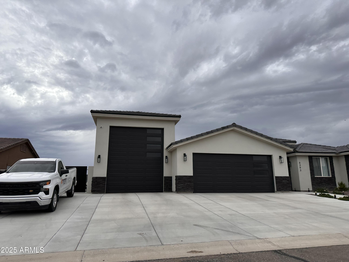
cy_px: 131
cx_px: 174
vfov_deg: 56.8
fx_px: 242
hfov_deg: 71.6
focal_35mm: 24
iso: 80
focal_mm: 6.86
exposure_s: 1/2809
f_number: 1.78
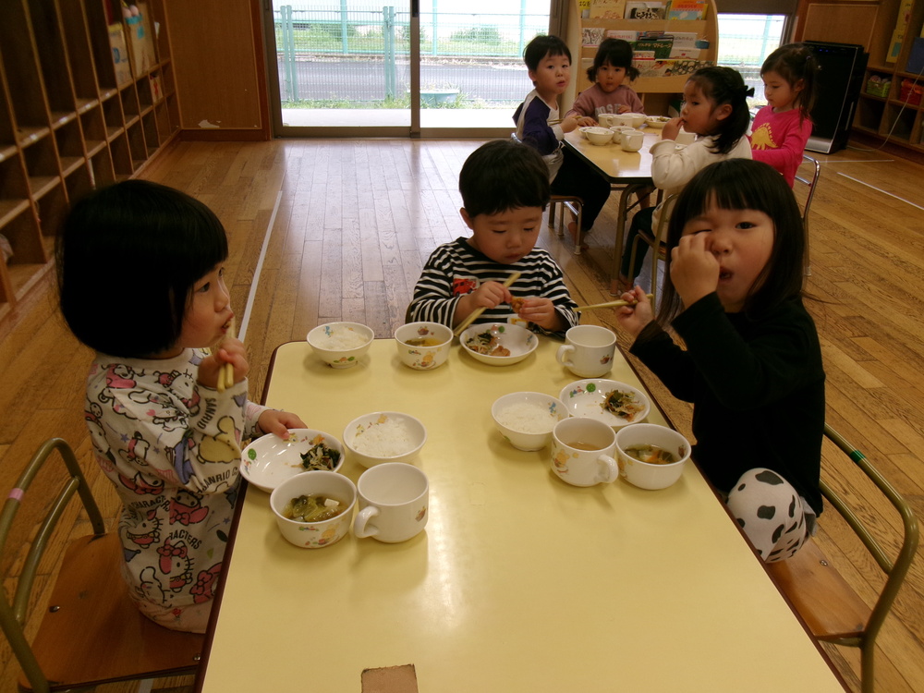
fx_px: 747
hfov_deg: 63.4
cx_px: 462
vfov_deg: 49.7
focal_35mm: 28
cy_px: 346
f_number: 3.9
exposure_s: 1/38
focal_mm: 5.1
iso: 100
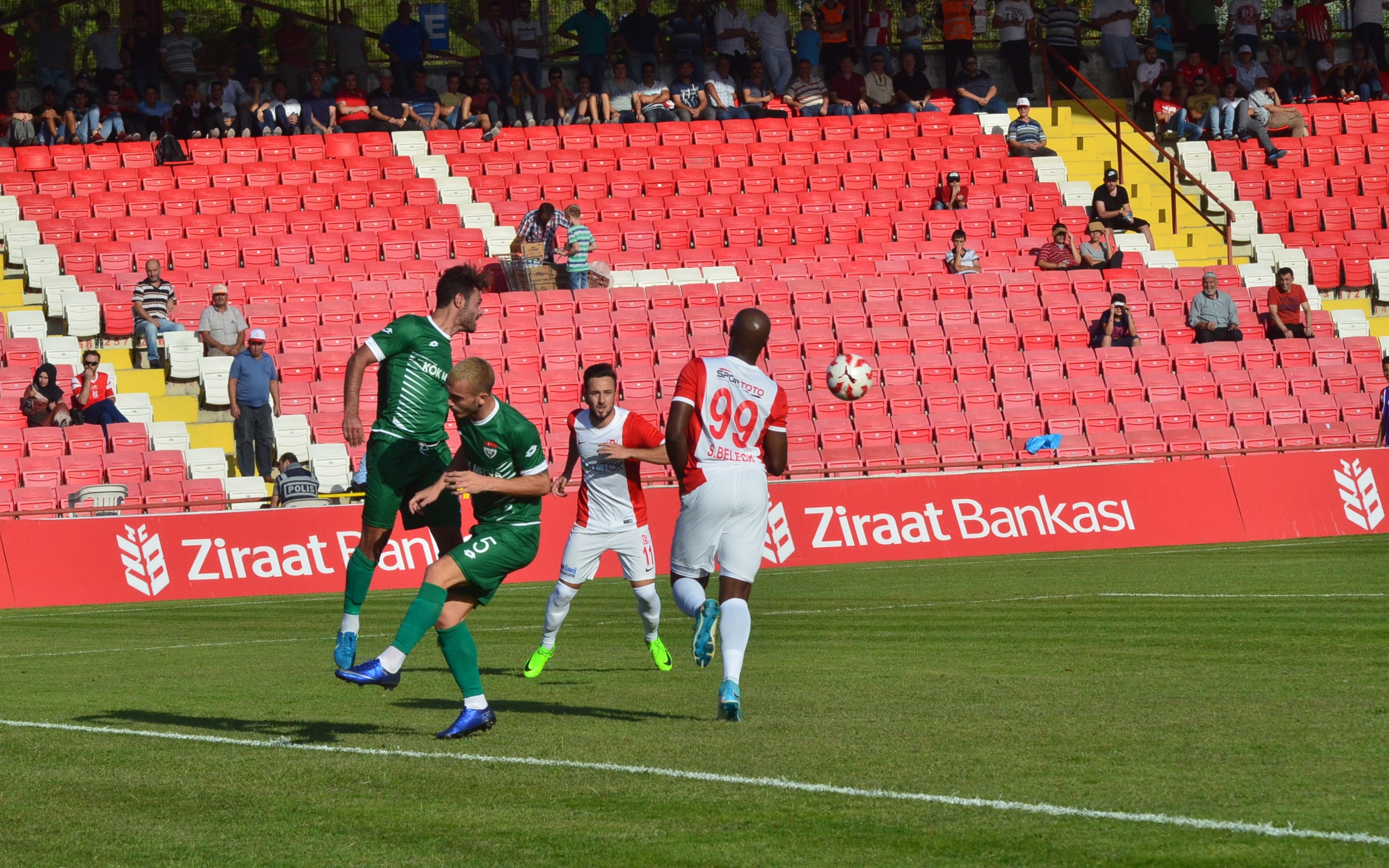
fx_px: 7533
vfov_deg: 6.6
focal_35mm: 199
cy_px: 422
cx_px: 696
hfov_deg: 10.5
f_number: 13
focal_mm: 130
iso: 1250
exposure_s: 1/2500
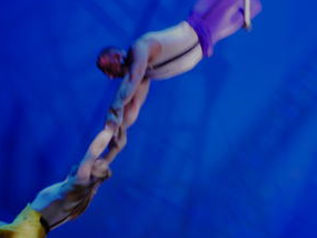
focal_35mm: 142
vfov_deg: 10.5
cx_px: 194
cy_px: 118
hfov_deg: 13.9
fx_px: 1301
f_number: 1.8
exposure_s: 1/100
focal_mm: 45
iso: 1000
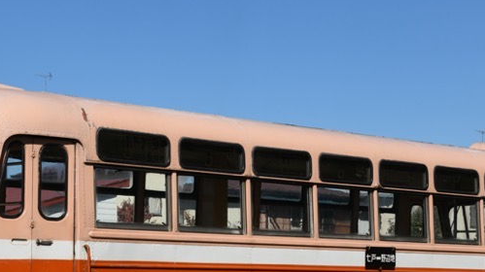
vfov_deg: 11.4
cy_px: 250
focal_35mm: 105
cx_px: 186
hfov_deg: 20.3
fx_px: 1350
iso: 100
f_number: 8
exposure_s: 1/500
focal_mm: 50
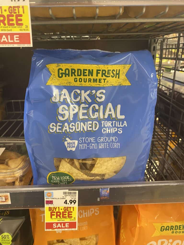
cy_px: 122
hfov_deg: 53.1
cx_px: 92
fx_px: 184
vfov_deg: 67.3
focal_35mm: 26
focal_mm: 4.25
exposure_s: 1/60
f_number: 1.8
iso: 250
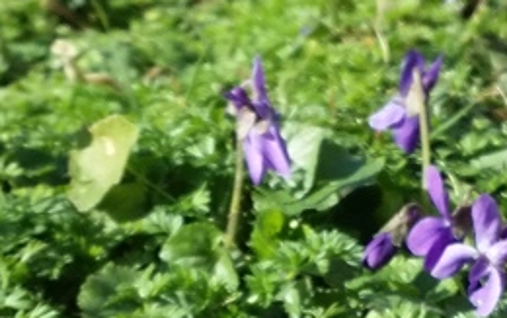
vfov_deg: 7.6
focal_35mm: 172
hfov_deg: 12.1
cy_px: 386
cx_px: 359
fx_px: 2379
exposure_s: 1/700
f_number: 2.2
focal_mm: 4.13
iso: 50
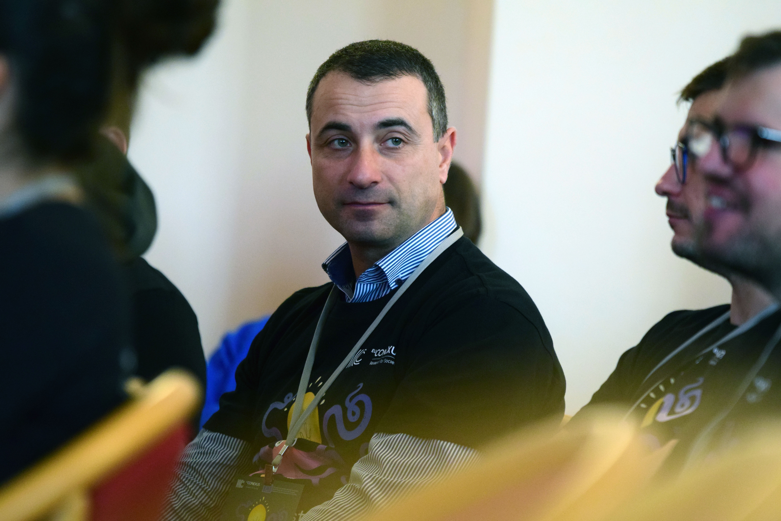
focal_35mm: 300
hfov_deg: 6.9
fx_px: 6508
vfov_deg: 4.6
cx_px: 390
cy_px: 260
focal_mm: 200
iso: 2500
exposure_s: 1/320
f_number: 2.8
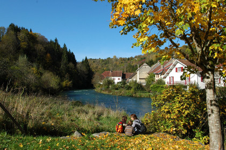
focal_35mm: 30
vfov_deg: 43.5
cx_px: 113
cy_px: 75
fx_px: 188
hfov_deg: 62.0
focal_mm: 20
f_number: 9
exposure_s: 1/320
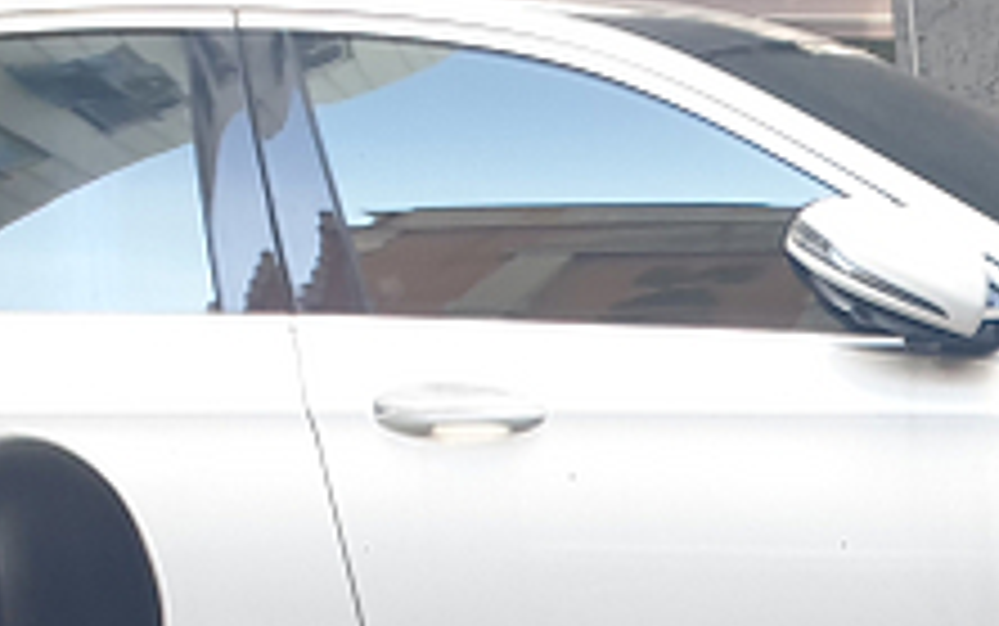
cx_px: 1773
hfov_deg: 14.8
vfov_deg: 9.2
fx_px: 3378
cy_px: 1603
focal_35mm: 124
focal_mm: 4.3
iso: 80
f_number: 2.4
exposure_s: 1/120
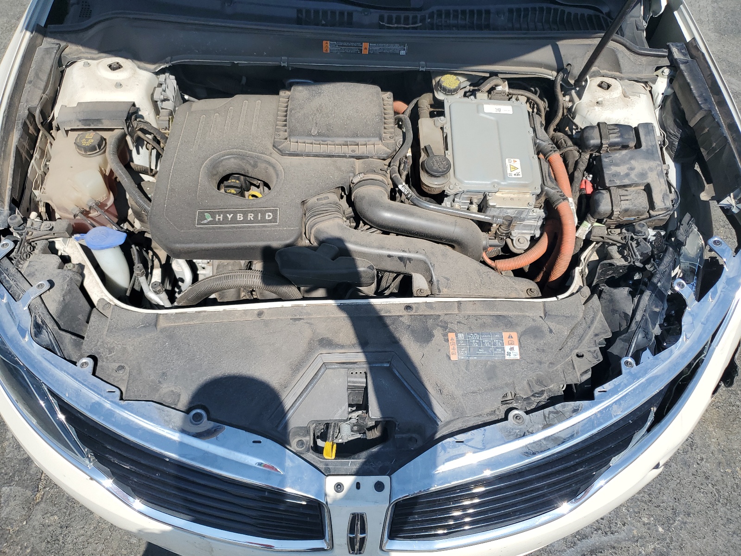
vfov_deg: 53.1
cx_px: 370
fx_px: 557
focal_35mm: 26
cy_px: 278
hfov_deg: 67.3
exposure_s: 1/3333
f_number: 1.5
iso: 50
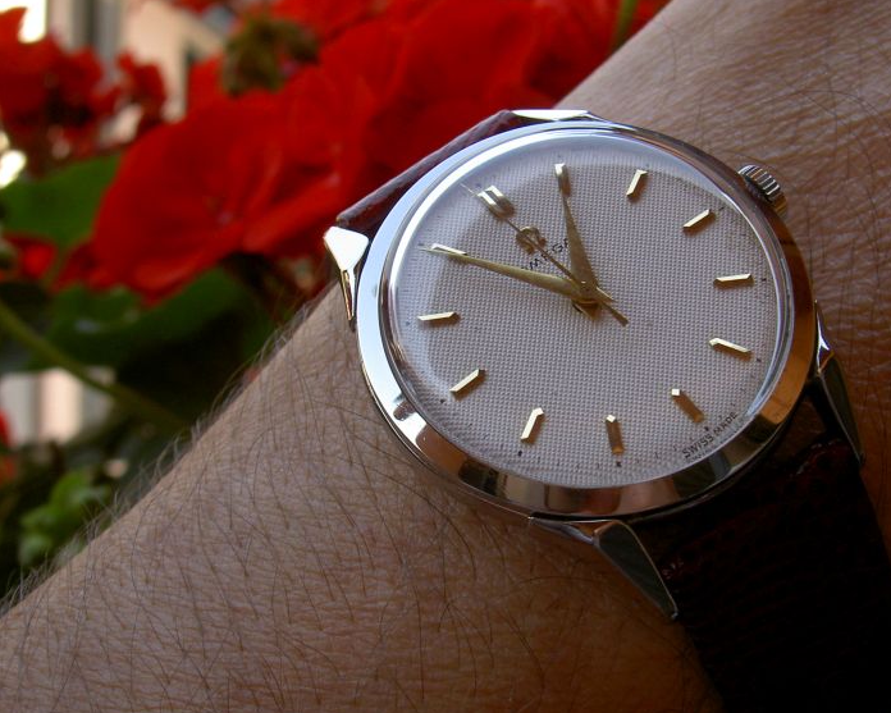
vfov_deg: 27.1
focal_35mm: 56
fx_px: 1477
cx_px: 510
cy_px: 402
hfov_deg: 33.5
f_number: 4.7
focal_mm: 8
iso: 50
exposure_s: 1/125
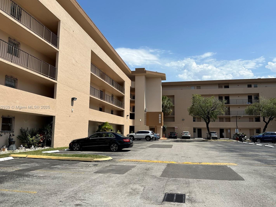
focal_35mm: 27
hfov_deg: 65.3
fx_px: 215
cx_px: 143
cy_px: 107
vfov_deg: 51.4
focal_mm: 6.86
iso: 80
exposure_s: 1/7042
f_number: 1.78
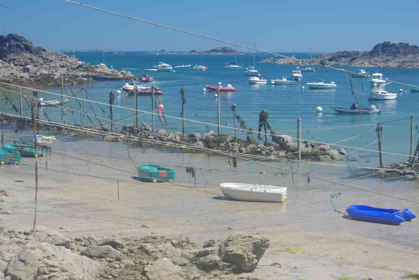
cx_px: 210
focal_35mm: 75
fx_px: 873
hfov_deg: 27.0
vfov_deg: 18.2
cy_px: 140
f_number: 11
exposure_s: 1/80
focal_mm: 50
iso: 200
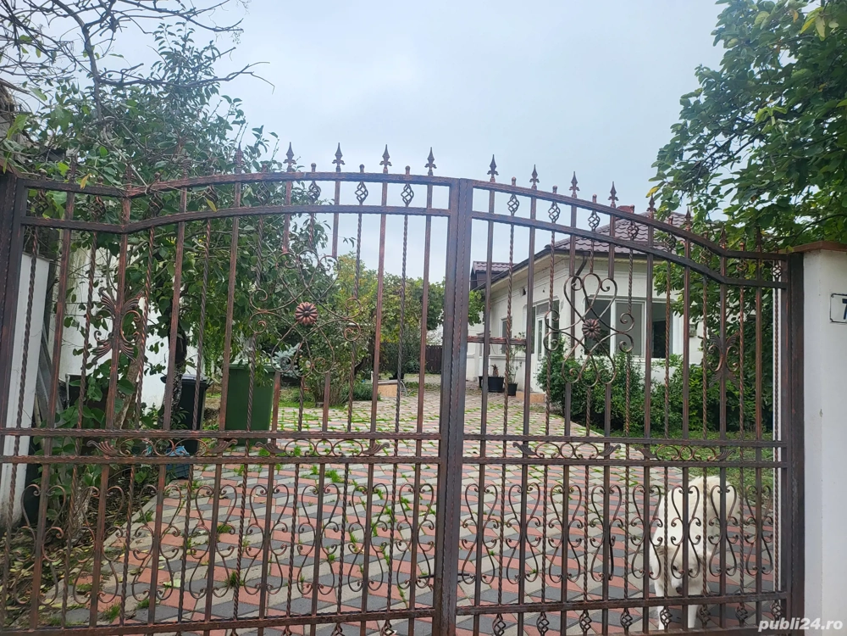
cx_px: 424
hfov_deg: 71.6
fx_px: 587
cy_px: 318
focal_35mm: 24
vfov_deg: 56.8
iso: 40
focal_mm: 5
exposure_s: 1/655
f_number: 1.8
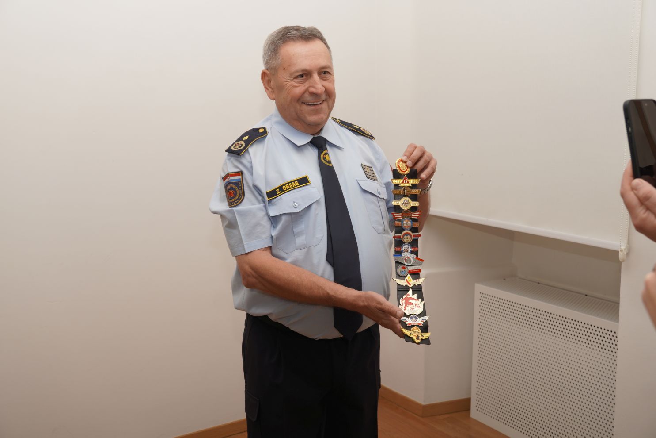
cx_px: 328
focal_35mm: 38
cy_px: 219
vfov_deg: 35.0
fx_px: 694
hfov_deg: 50.6
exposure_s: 1/200
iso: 200
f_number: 4.5
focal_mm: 25.4
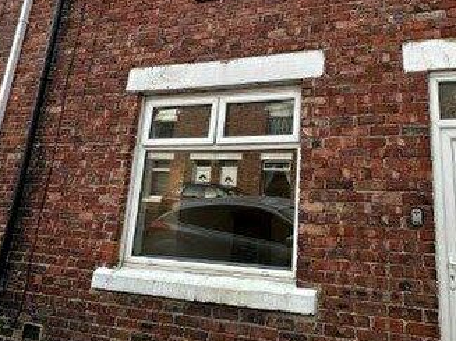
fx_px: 395
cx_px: 333
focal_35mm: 30
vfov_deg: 45.0
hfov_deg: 57.4
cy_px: 80
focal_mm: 2.22
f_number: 2.2
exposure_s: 1/315
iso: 40
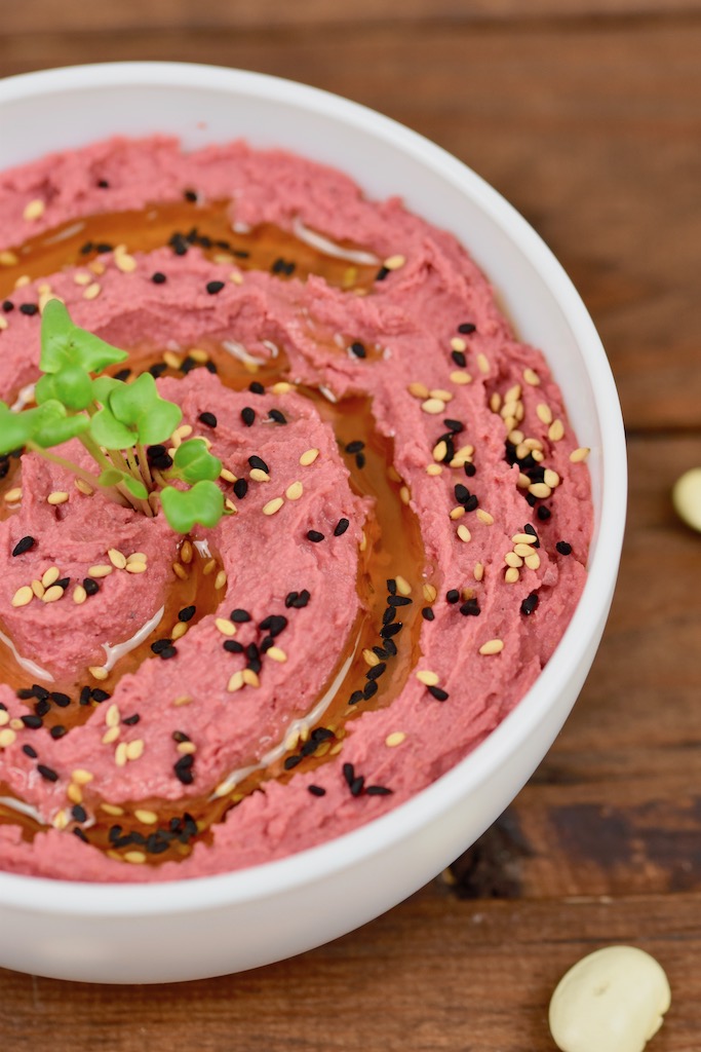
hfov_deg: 8.7
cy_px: 526
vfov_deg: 13.0
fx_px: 4598
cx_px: 350
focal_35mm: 158
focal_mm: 105
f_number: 5
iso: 400
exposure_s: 1/100
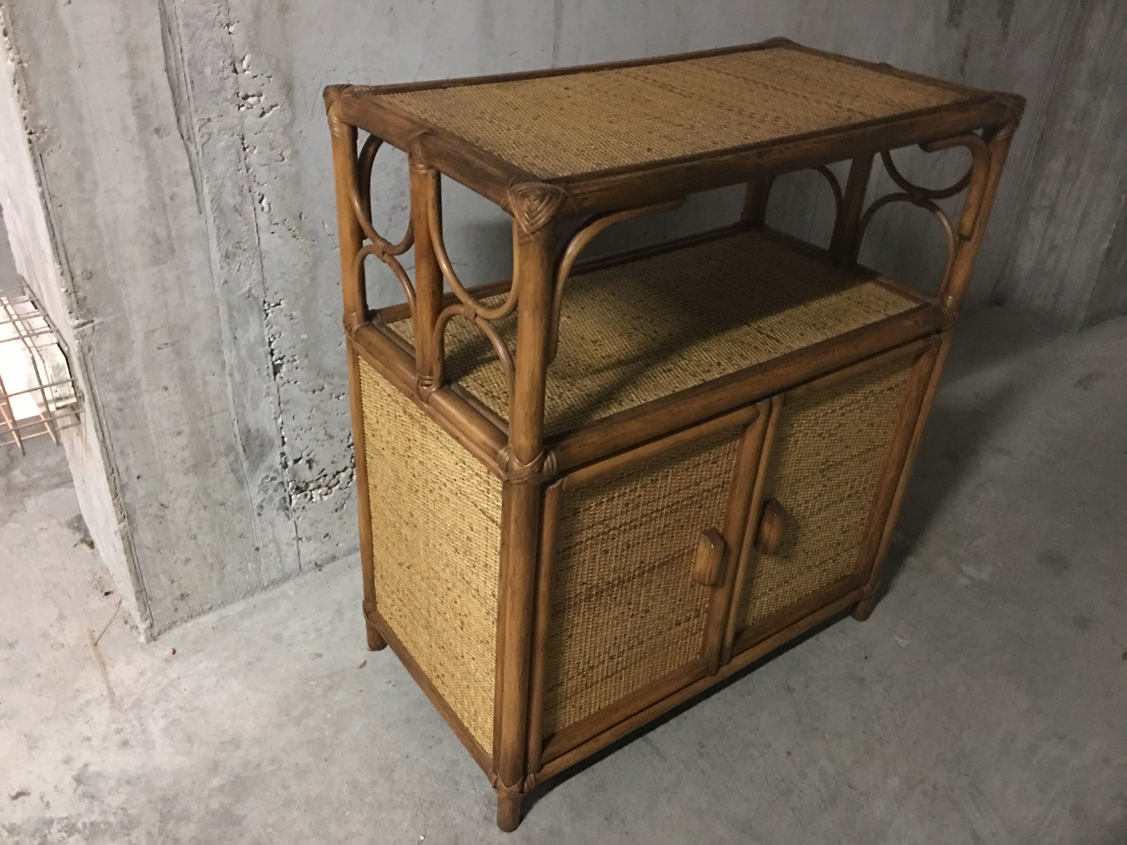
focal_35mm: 29
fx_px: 944
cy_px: 422
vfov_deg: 48.2
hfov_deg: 61.7
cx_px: 564
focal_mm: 4.15
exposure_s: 1/4
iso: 160
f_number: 2.2
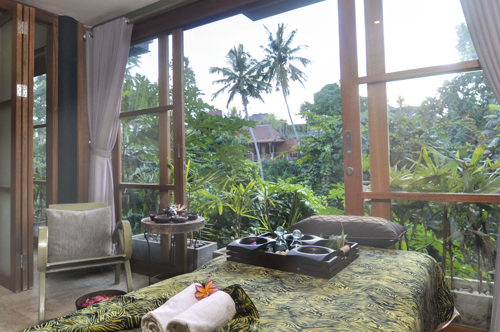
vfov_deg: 53.5
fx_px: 329
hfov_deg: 74.4
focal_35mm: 24
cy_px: 149
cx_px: 237
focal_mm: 11
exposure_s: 1/80
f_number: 5
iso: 320
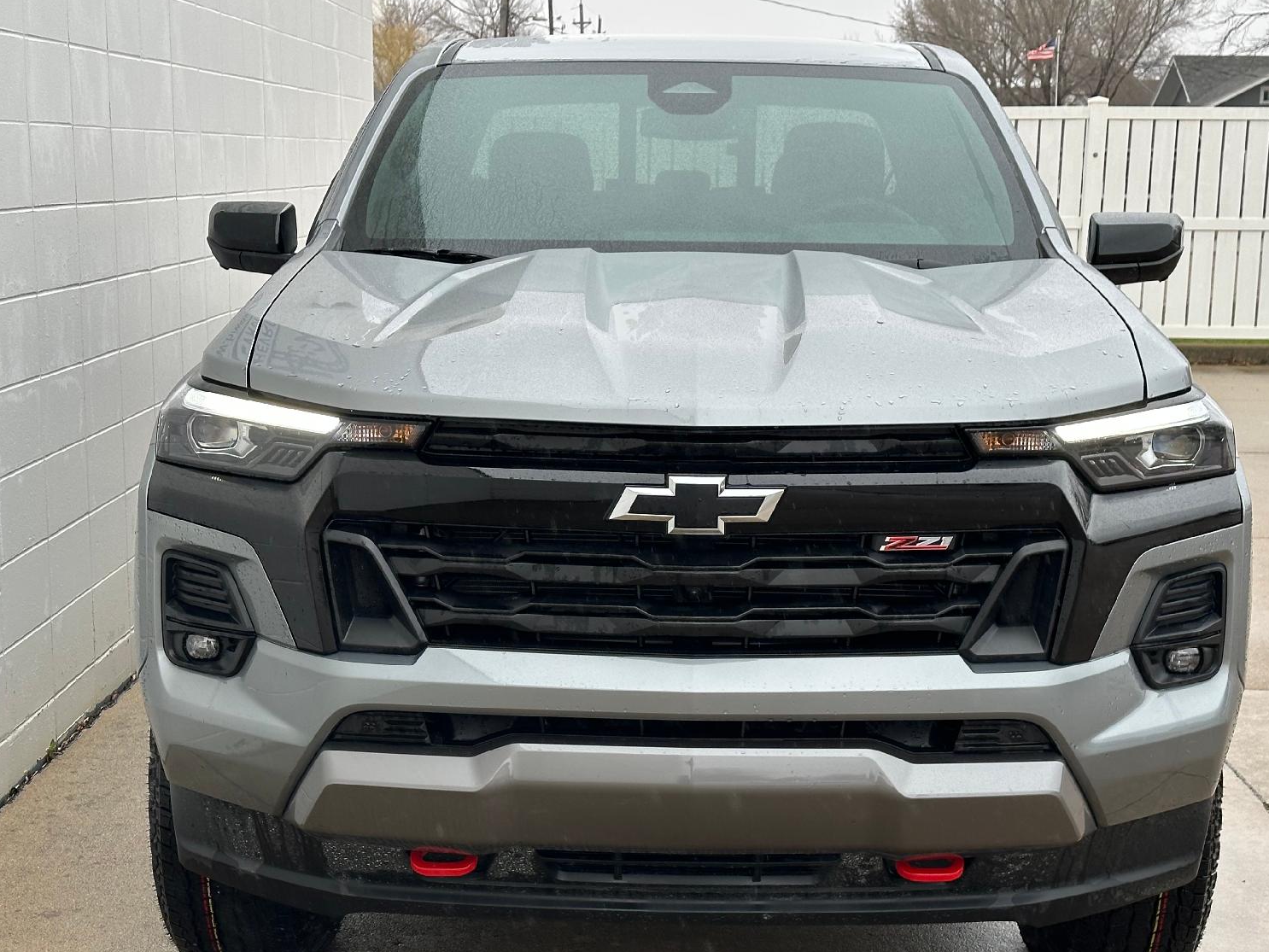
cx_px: 664
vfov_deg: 23.6
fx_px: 2273
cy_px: 580
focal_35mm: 62
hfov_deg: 31.2
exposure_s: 1/564
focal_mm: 6.86
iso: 64
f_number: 1.78
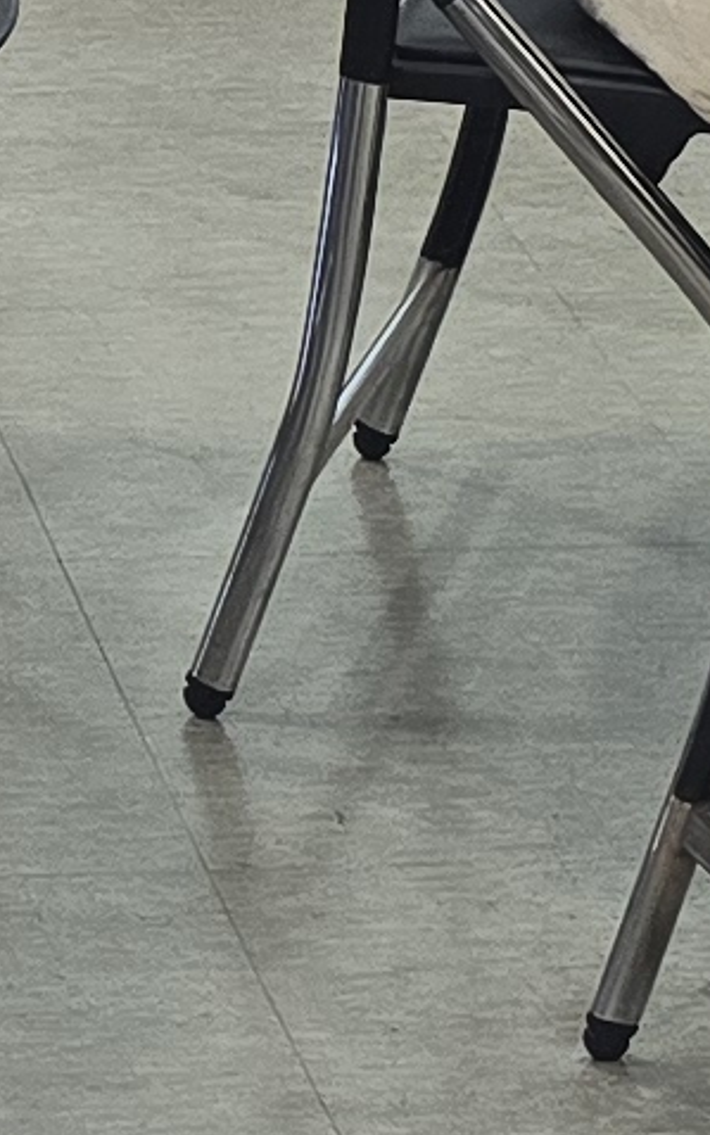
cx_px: -622
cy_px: -216
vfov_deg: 10.1
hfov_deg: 6.3
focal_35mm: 204
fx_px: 6312
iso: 200
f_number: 1.7
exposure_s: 1/120
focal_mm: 6.3
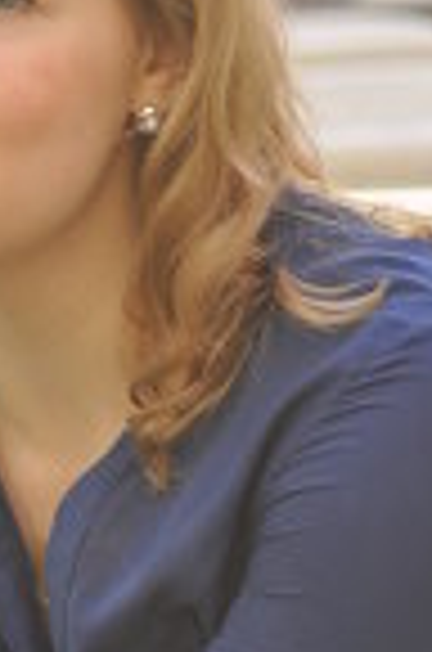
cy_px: 468
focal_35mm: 222
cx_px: -16
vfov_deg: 9.3
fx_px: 4021
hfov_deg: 6.1
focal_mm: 55
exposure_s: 1/25
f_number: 4
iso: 250
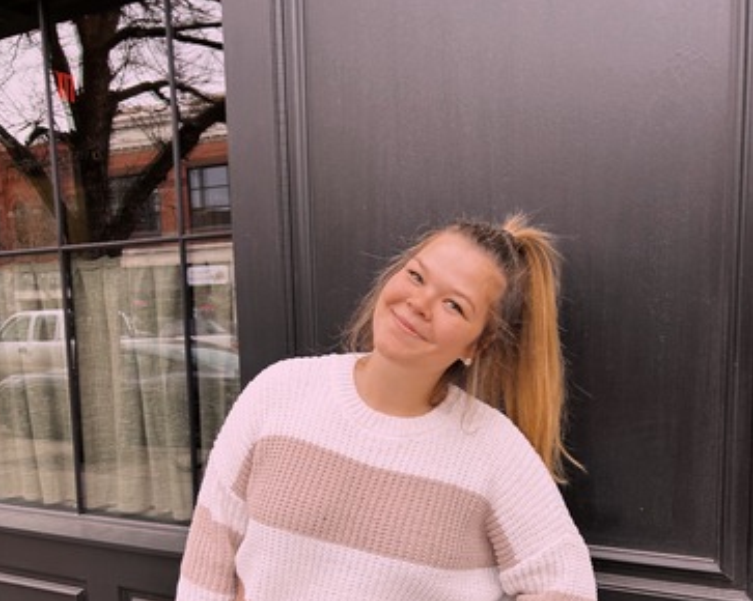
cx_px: 381
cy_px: 429
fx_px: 780
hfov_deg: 51.6
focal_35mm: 35
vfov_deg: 41.3
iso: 40
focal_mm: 5.7
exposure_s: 1/120
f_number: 1.5
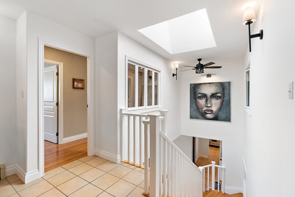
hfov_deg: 96.7
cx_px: 148
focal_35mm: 16
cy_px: 98
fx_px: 131
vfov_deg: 73.7
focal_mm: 16
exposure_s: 1/8
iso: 400
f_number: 7.1
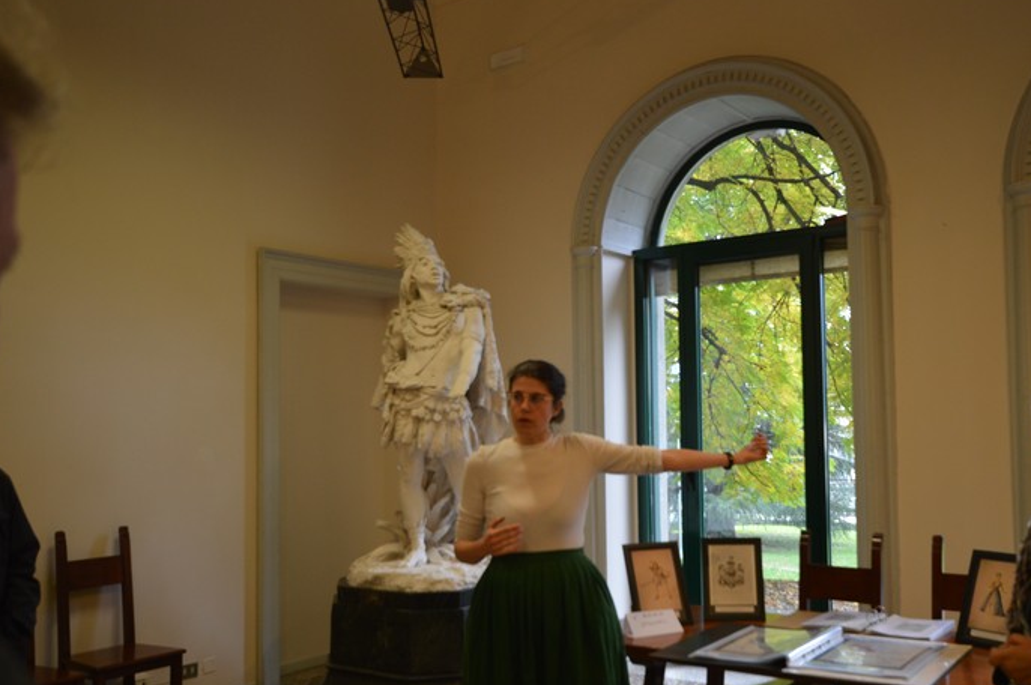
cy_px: 380
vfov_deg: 37.7
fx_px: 1001
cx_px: 589
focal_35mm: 35
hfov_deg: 54.3
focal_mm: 20
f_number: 4
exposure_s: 1/60
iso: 400
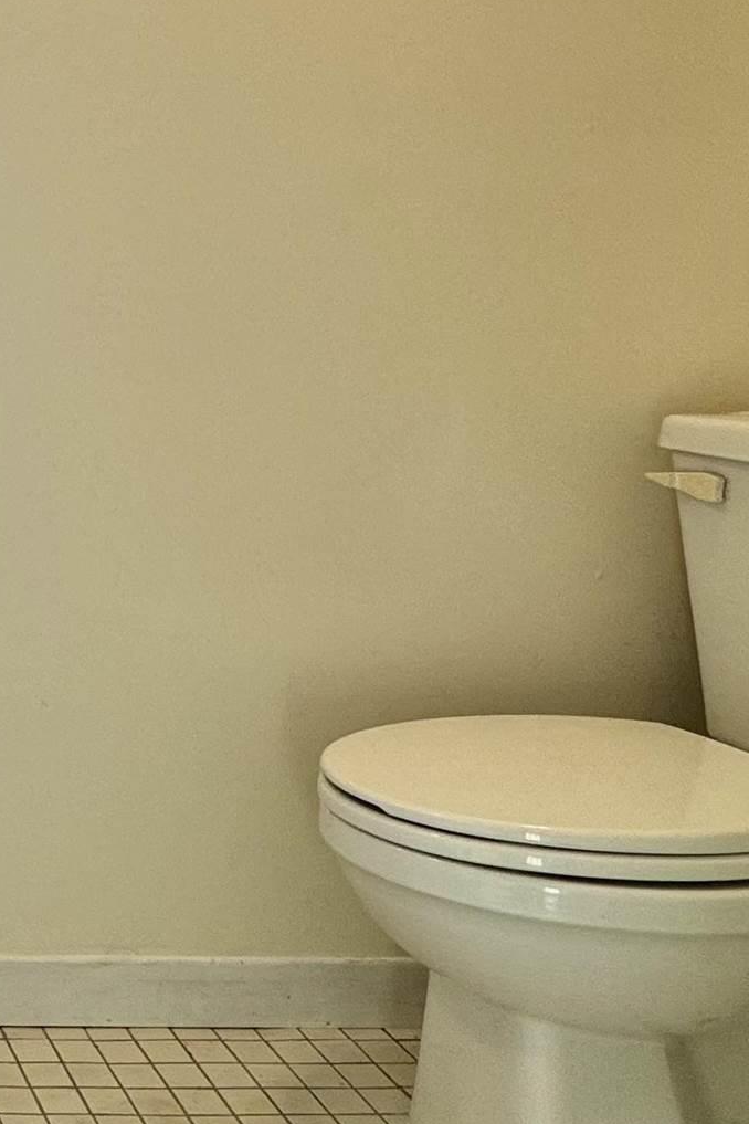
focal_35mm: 44
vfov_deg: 43.6
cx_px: -400
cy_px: 340
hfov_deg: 23.7
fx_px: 1373
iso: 80
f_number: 2.2
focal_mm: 2.22
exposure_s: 1/120
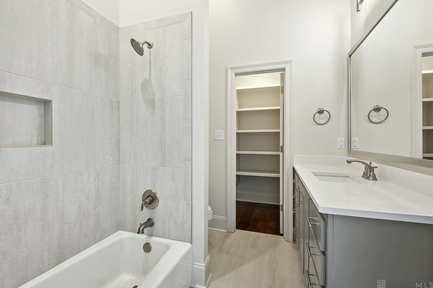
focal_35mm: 16
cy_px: 144
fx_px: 192
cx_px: 216
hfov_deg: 96.7
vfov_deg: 73.7
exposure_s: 1.6
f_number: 14
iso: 200
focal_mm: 16
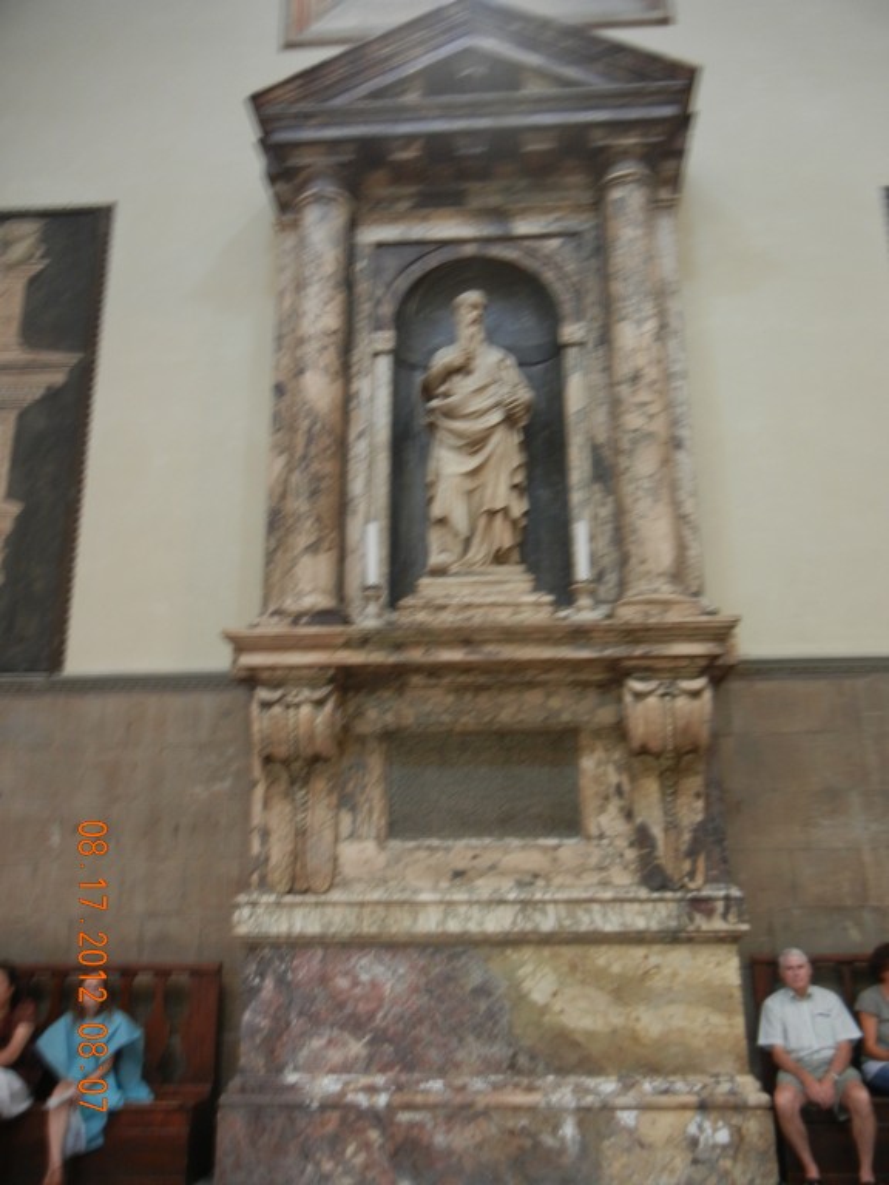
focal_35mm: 30
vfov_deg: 60.0
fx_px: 1027
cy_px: 592
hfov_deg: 46.8
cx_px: 444
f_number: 3.5
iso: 200
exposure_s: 1/1.2
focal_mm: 5.4
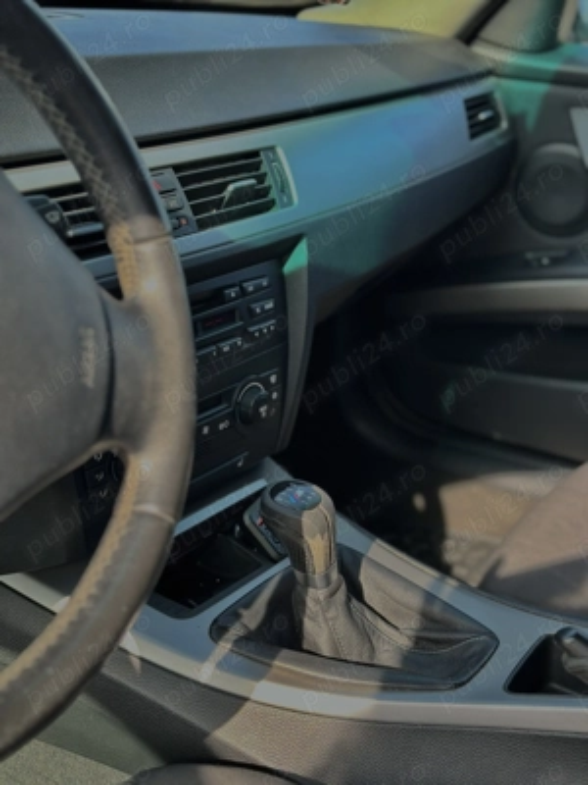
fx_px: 1087
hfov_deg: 30.3
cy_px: 392
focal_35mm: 48
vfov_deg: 39.7
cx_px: 294
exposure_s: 1/366
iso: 80
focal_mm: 6.86
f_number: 1.78
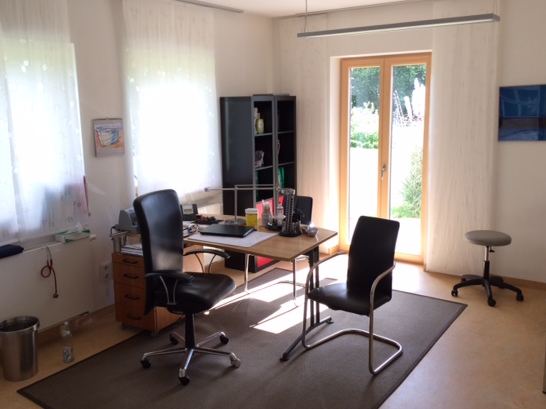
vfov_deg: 41.7
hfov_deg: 54.0
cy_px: 193
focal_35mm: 34
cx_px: 266
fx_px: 536
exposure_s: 1/100
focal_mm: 4.15
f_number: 2.2
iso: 40
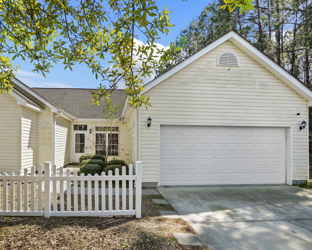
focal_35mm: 19
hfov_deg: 82.3
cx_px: 124
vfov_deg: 70.8
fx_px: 175
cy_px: 121
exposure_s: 1/80
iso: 100
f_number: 8
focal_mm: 16
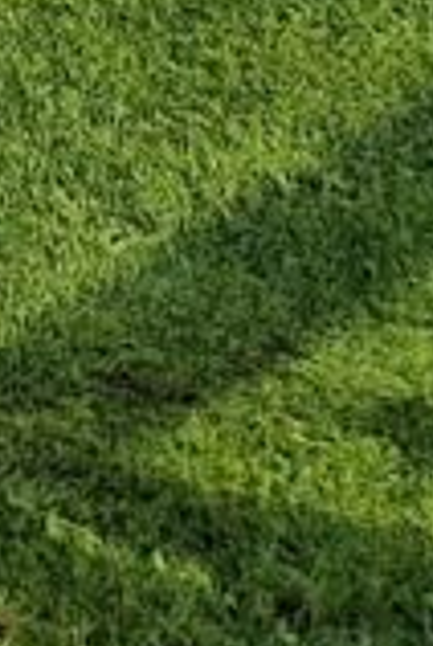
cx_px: -2157
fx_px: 4167
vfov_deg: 8.2
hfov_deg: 4.5
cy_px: -830
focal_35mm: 232
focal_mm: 5.4
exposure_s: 1/1144
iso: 50
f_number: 1.8
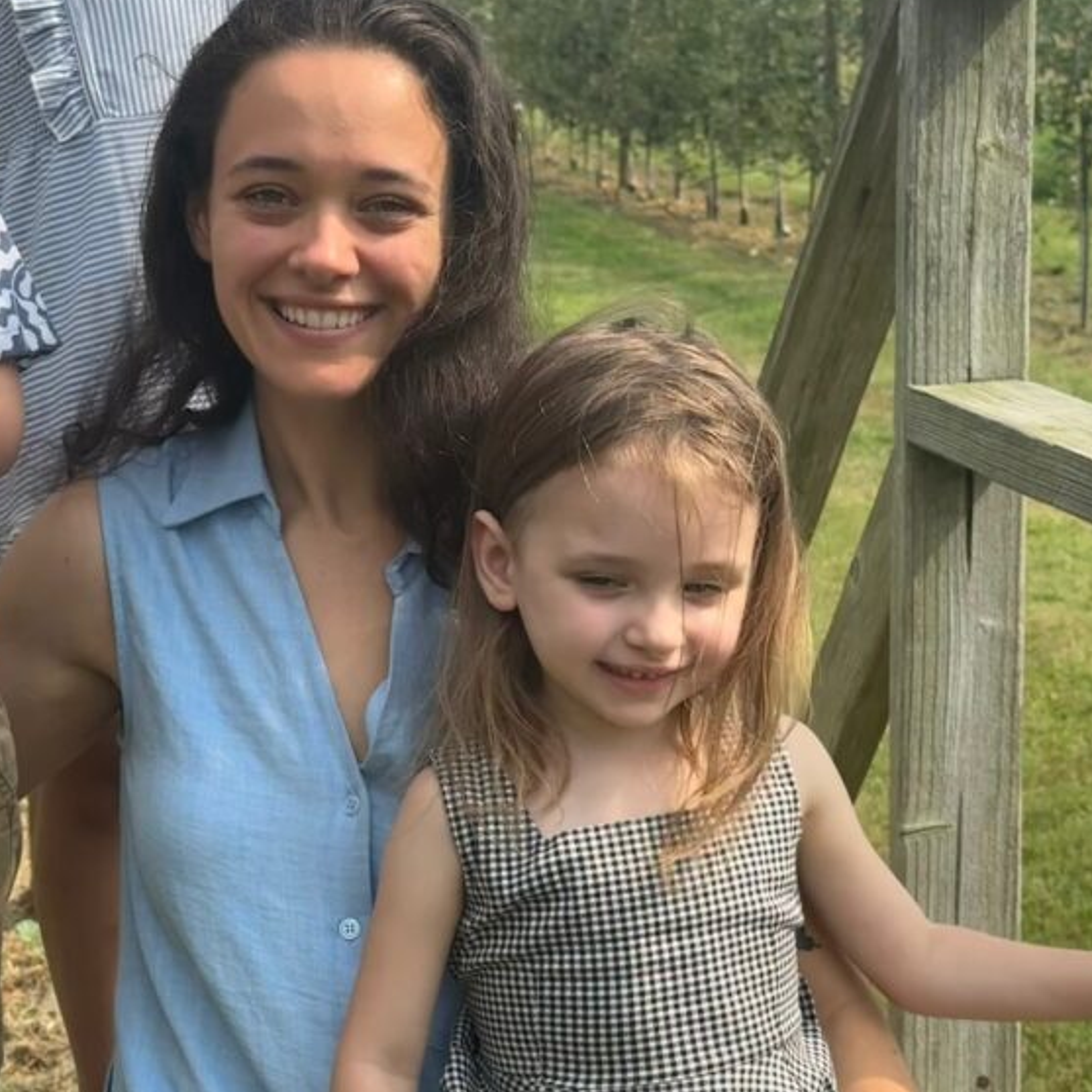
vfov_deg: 22.2
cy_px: 541
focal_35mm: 78
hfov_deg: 22.1
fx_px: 2784
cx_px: 361
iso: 64
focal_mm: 6.76
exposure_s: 1/2513
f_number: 1.78
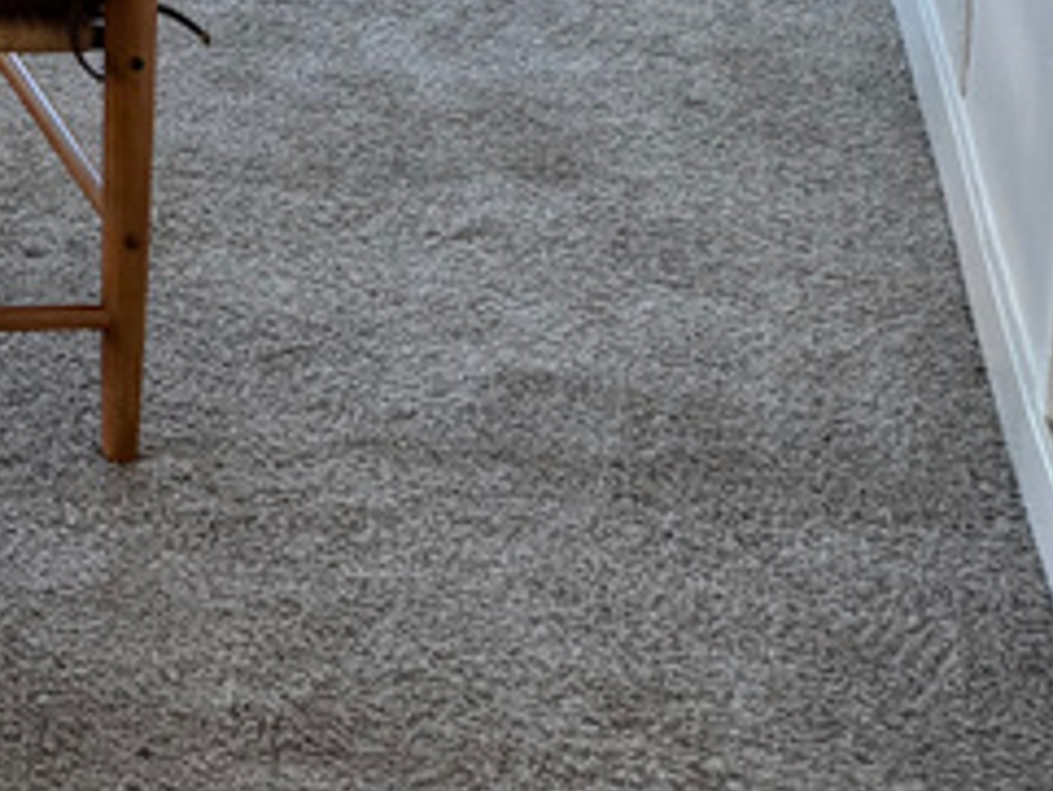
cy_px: -704
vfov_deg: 12.9
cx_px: -939
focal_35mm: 102
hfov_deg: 15.9
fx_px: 3104
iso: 64
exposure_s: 1/121
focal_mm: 6.76
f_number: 1.78
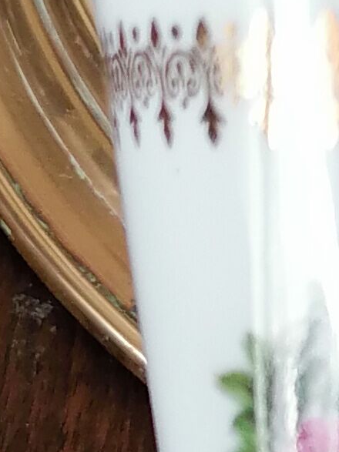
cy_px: 188
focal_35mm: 184
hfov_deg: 7.4
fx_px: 2403
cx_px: 891
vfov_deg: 10.7
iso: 100
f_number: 1.8
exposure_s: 1/33.3
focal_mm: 5.3
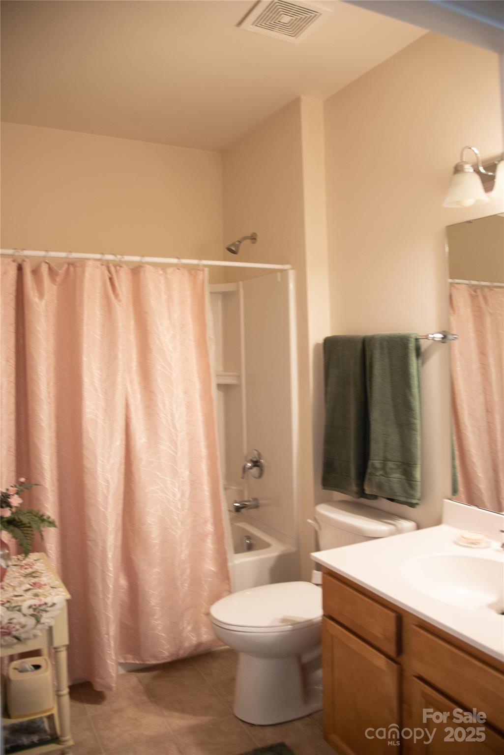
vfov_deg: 73.7
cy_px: 378
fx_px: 504
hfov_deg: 53.2
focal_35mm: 24
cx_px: 252
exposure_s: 1/13
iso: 800
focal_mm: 24
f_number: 5
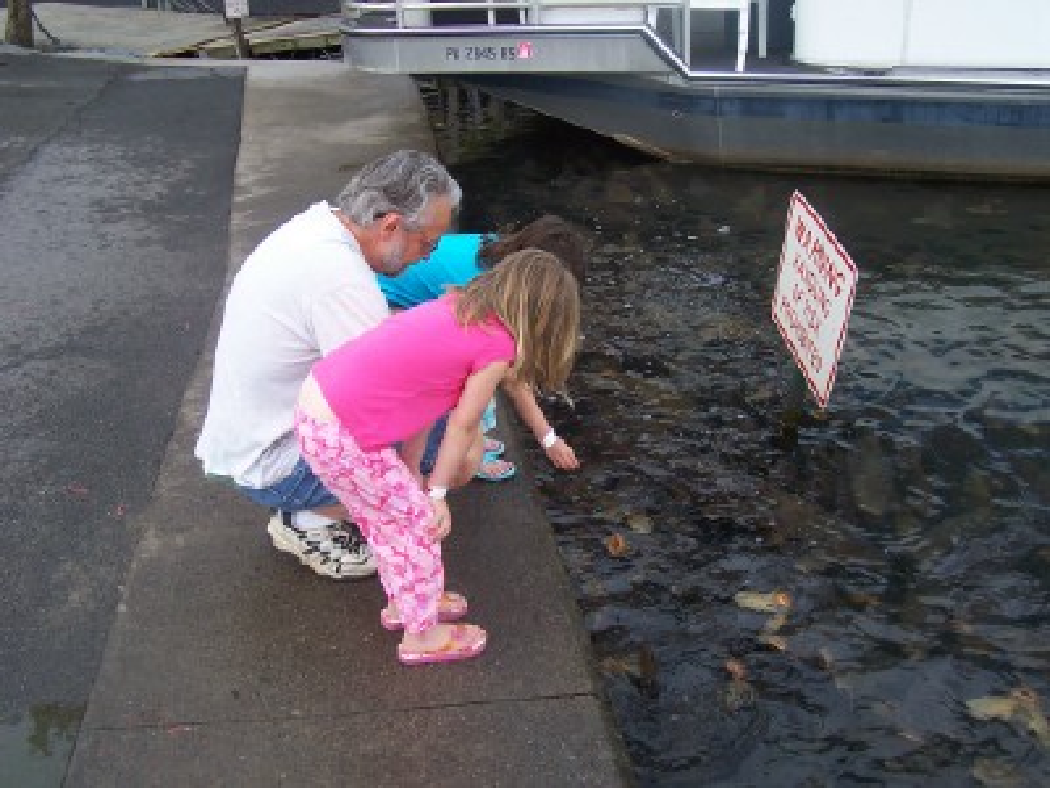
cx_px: 525
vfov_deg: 38.7
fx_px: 1122
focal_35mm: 37
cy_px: 394
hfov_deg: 50.1
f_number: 2.8
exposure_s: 1/350
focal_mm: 5.6
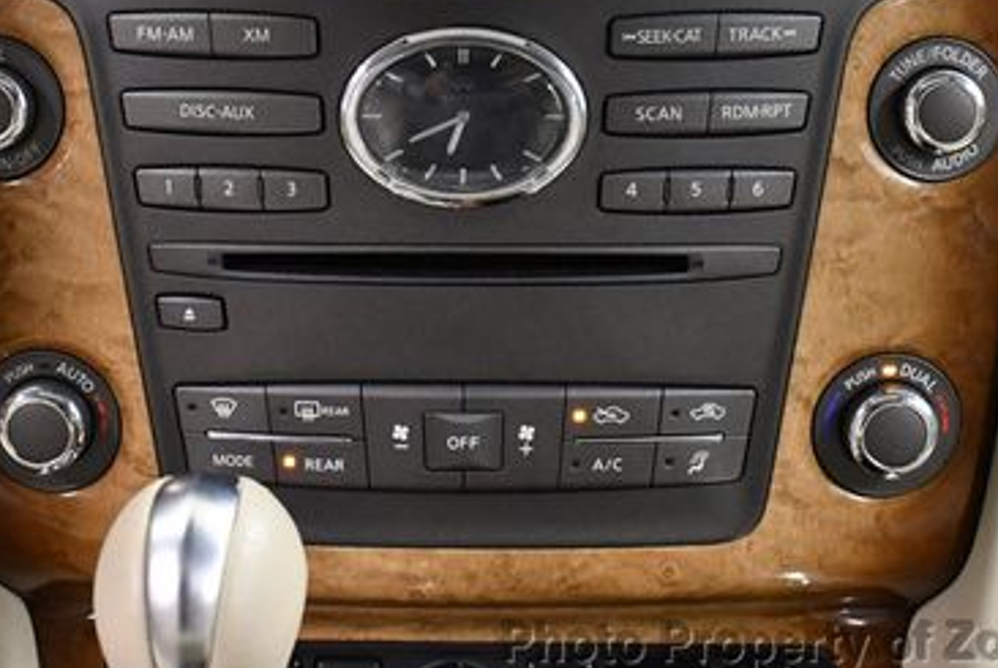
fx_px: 1749
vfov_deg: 21.3
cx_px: 469
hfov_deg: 31.8
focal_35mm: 63
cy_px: 112
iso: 3200
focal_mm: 18
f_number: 3.5
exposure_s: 1/100
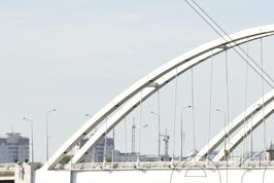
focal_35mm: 588
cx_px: 370
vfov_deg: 2.3
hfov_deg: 3.5
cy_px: 182
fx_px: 4480
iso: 100
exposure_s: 1/200
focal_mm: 120
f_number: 8
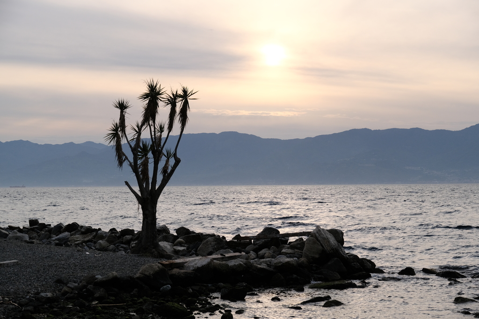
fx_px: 838
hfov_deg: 31.9
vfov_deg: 21.6
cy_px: 160
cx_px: 240
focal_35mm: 63
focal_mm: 41.8
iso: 640
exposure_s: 1/2700
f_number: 4
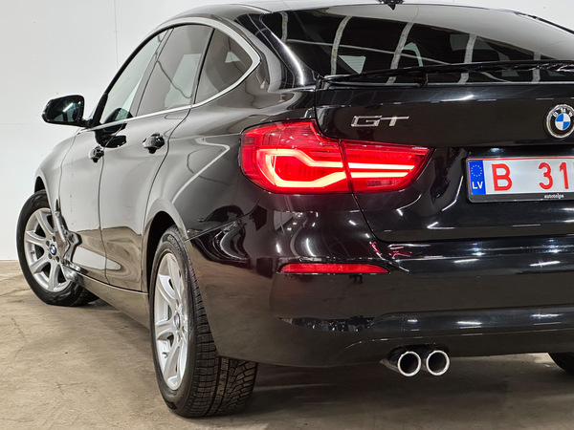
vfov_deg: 19.1
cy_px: 215
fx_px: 1277
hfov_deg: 25.3
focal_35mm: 77
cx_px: 287
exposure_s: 1/35
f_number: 2.8
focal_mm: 9
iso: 640
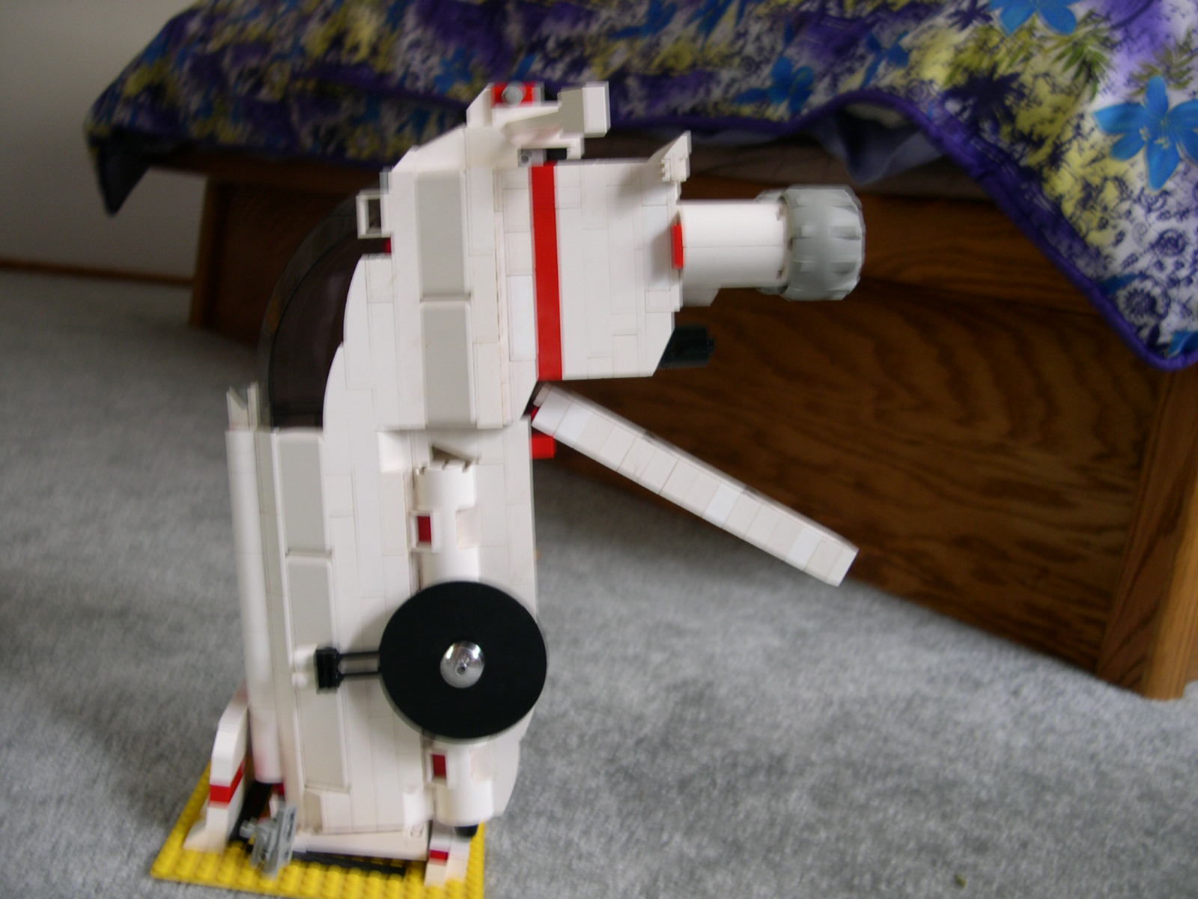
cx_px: 599
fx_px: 1315
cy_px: 450
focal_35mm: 38
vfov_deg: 37.7
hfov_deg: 49.0
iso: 100
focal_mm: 8
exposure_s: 1/5.7
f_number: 2.8
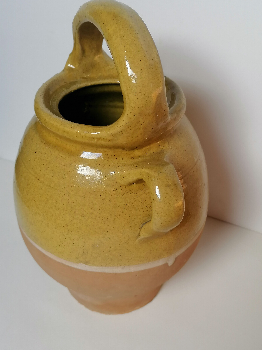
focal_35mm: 39
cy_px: 175
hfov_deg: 36.8
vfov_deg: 47.9
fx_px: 394
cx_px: 131
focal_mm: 4.75
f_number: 1.8
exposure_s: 1/126
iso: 50
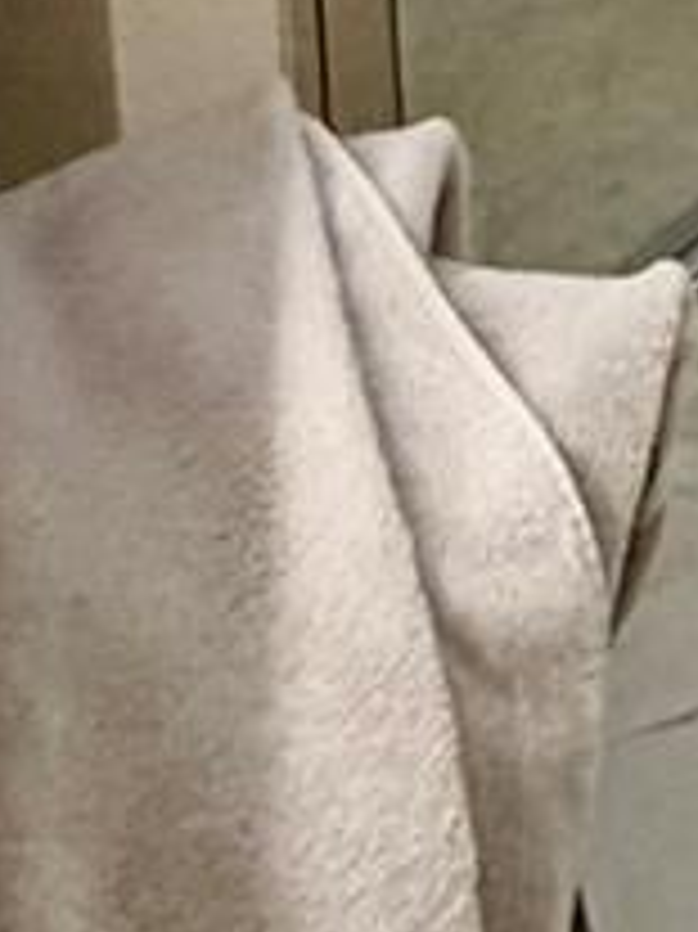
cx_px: 1567
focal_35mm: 104
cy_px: -1837
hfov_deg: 12.0
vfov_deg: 11.4
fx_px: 2799
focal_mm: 2.22
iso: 250
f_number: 2.2
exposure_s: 1/120
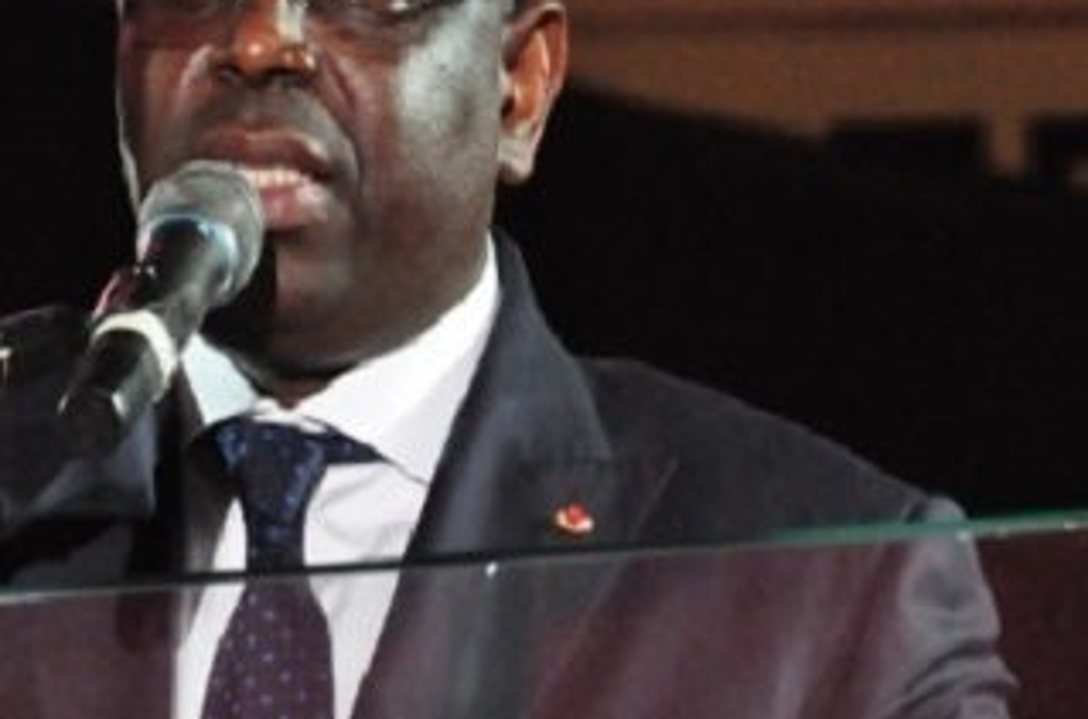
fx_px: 15888
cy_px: 169
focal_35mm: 527
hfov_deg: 3.9
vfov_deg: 2.6
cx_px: 102
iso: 3200
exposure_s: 1/60
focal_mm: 160
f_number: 9
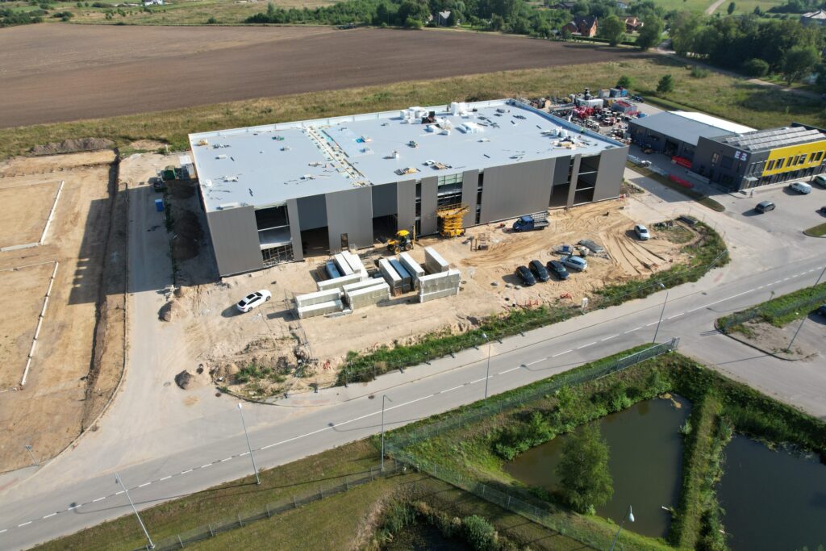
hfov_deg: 78.6
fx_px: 505
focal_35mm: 22
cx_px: 413
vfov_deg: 57.2
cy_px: 276
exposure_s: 1/1250
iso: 100
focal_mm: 8.38
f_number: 2.8
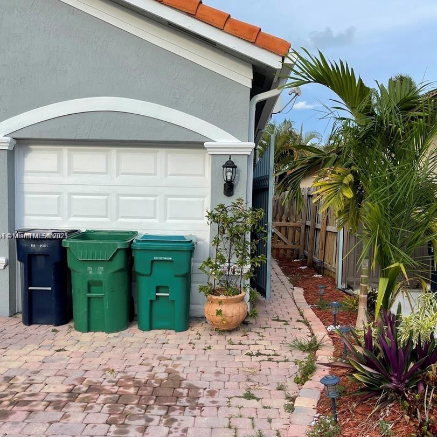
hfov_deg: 48.4
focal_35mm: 34
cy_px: 237
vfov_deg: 48.4
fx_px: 486
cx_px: 212
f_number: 1.6
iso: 32
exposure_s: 1/1618
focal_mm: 5.1
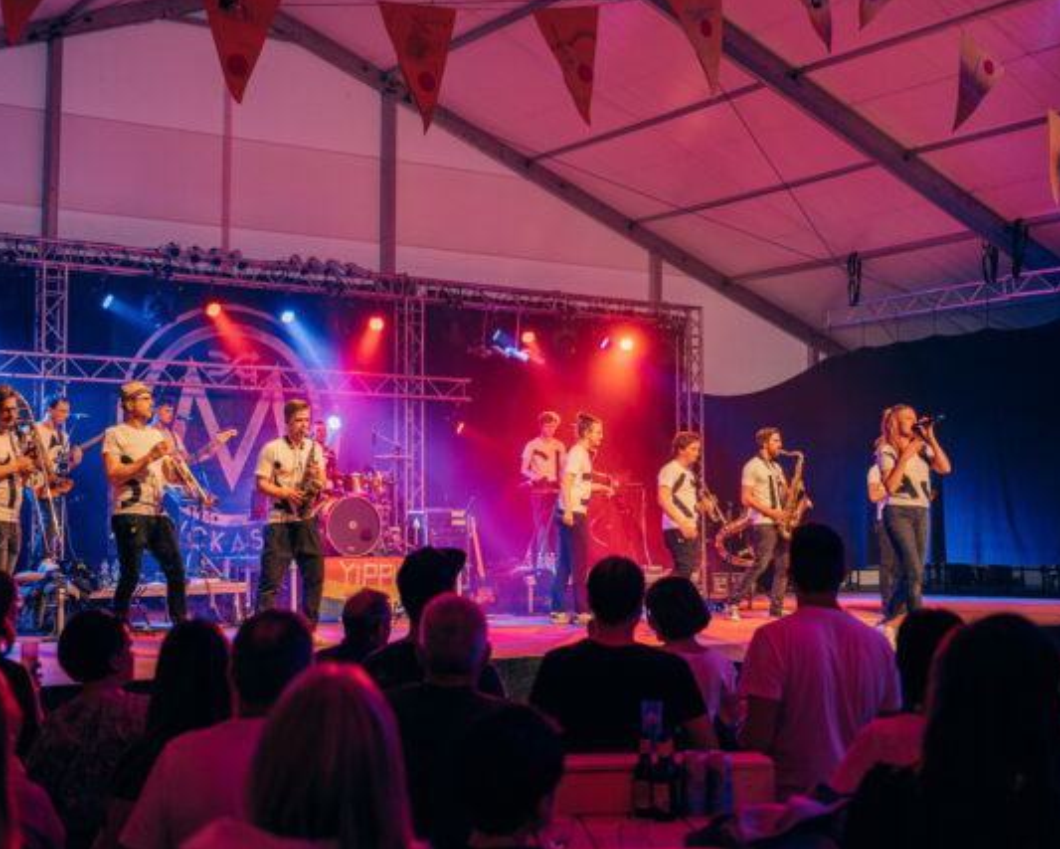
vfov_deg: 31.5
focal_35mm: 48
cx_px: 507
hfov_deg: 38.8
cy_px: 422
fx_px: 1507
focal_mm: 42
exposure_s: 1/100
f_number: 2.8
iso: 1800
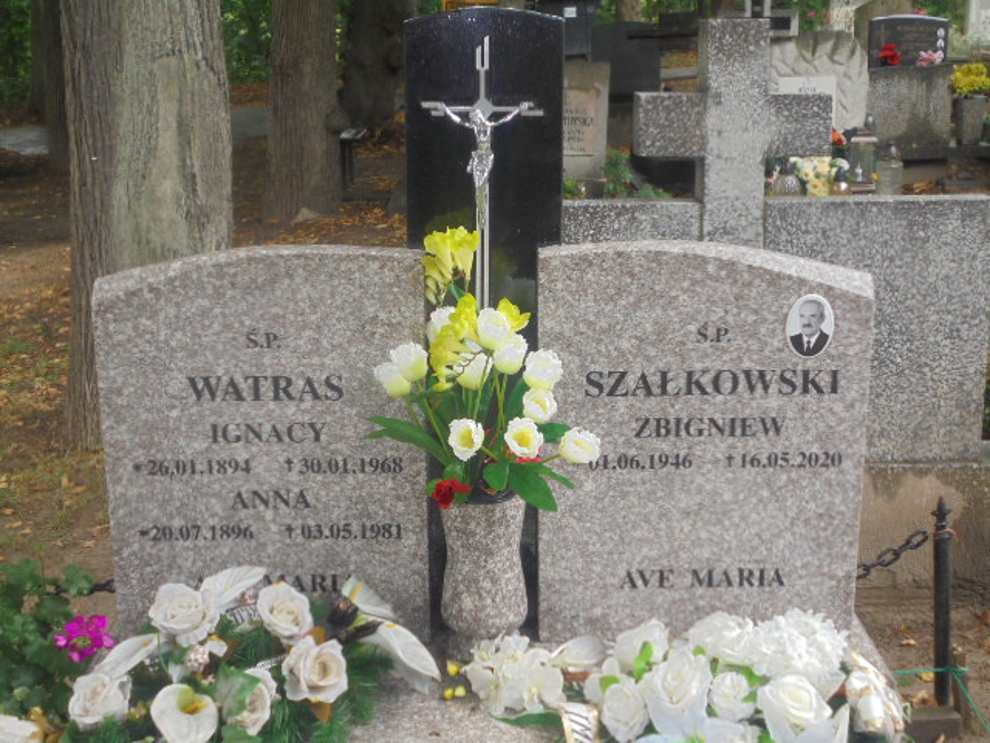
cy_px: 372
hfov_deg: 38.9
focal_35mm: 49
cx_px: 495
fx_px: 1401
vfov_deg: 29.7
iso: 100
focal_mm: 8.9
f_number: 4.8
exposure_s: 1/30
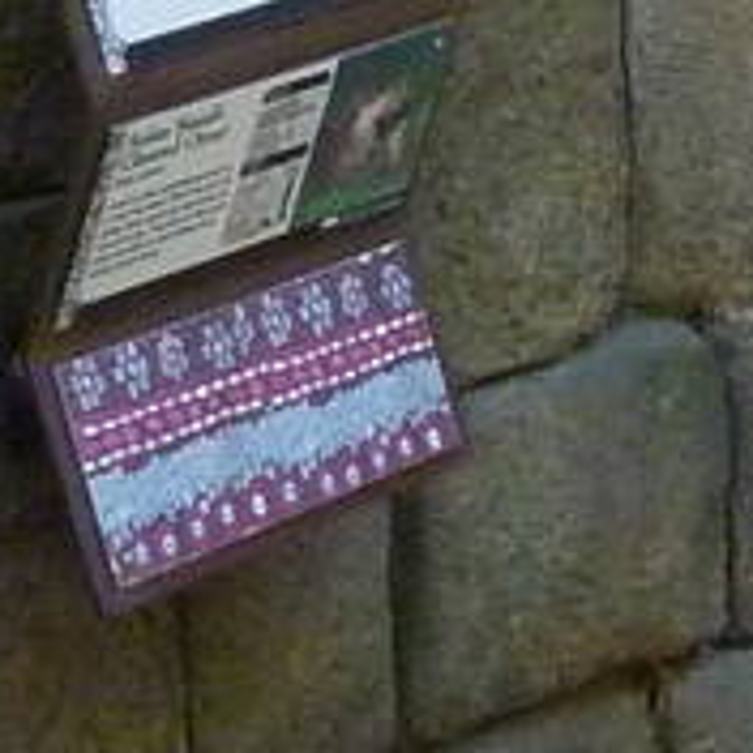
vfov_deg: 8.5
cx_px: 1467
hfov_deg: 8.3
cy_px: -479
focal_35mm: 201
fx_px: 4947
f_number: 3.3
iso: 400
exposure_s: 1/250
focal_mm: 4.1
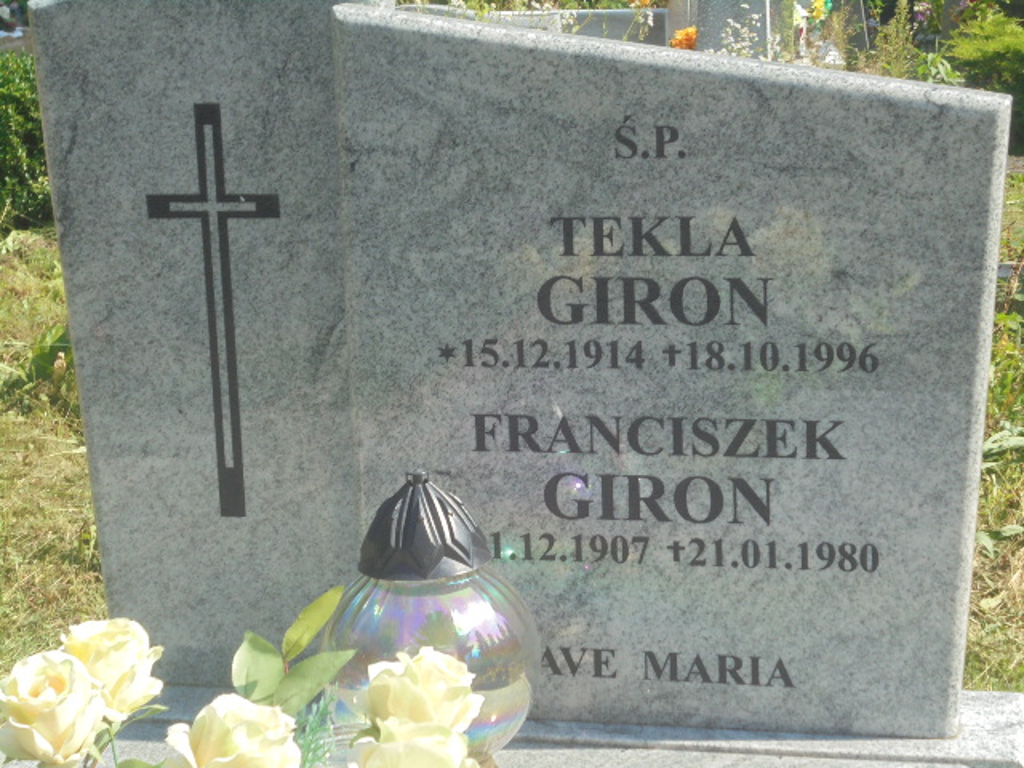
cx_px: 512
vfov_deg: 17.8
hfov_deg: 23.6
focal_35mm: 83
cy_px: 384
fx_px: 2455
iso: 100
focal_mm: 14.9
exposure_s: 1/160
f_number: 6.7
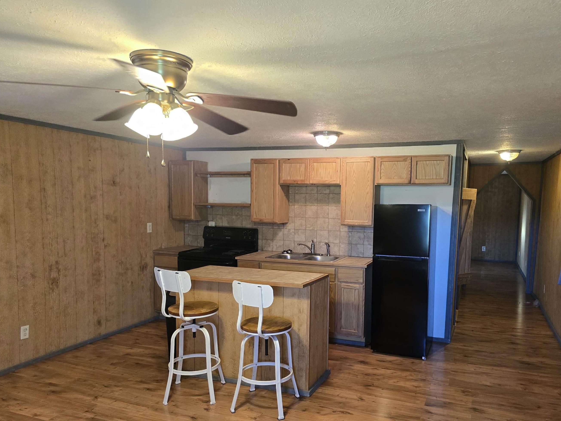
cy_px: 243
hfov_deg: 65.2
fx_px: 438
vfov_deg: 51.2
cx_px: 302
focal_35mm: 27
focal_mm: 6.3
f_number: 1.7
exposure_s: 1/120
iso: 500
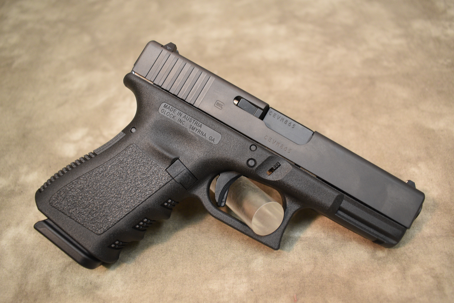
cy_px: 152
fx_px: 416
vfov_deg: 40.0
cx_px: 227
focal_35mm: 33
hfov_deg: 57.2
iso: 1000
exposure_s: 1/60
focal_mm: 22
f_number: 4
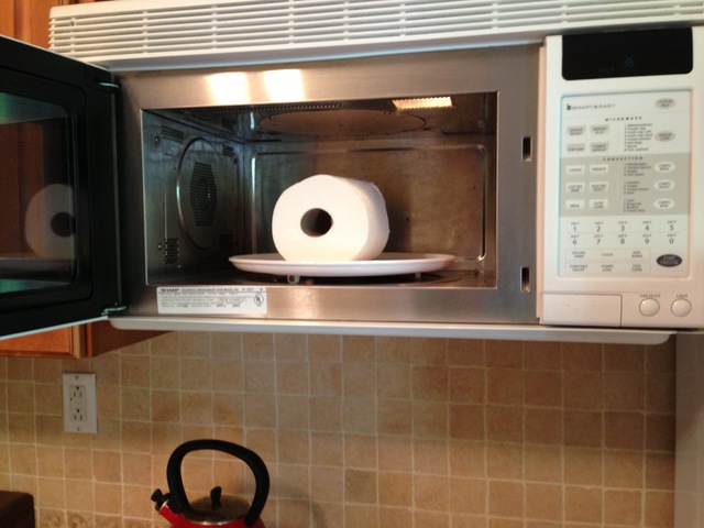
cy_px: 264
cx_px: 352
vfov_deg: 42.9
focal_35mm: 33
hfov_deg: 55.4
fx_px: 671
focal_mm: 4.13
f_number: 2.4
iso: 125
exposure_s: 1/20
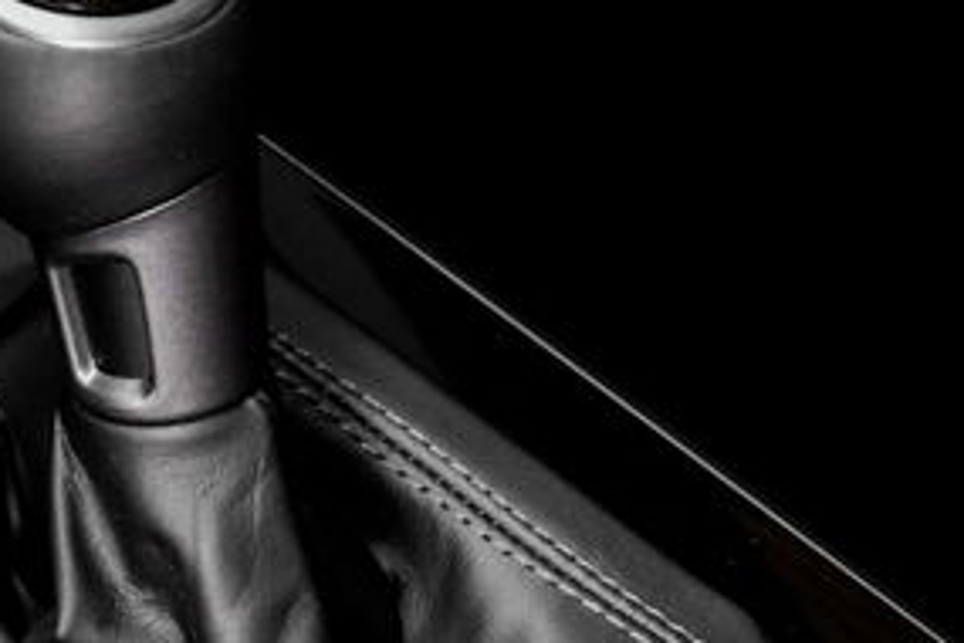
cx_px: -183
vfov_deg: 4.5
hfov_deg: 6.8
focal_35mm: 302
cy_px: 565
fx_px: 8086
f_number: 8
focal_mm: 75
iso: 1000
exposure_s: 1/15
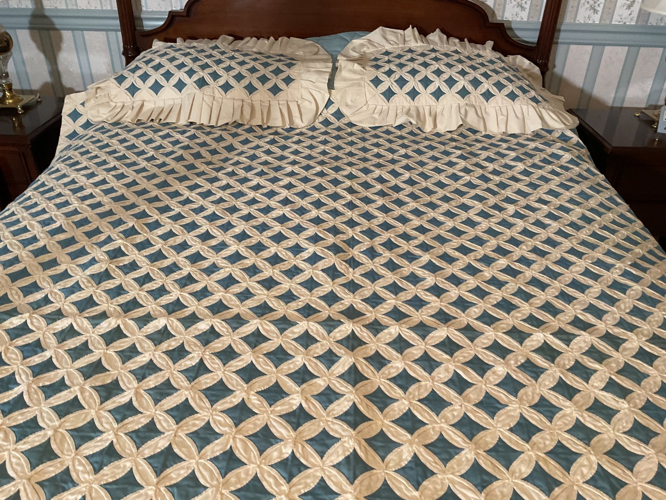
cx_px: 333
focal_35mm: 29
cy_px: 250
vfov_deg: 48.2
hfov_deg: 61.7
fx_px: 558
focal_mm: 3
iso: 125
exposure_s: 1/50
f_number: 1.8
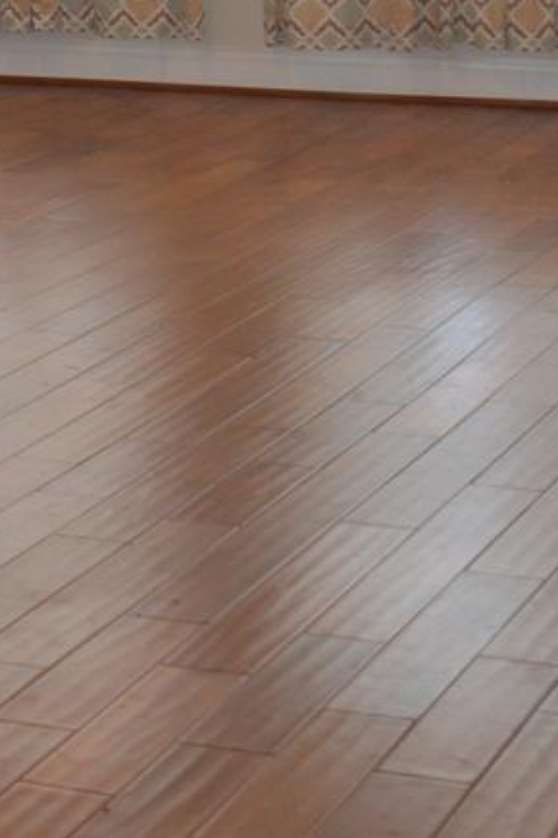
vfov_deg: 13.8
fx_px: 3278
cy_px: -375
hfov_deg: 9.4
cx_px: -352
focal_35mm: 141
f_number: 4
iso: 400
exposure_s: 1/100
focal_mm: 20
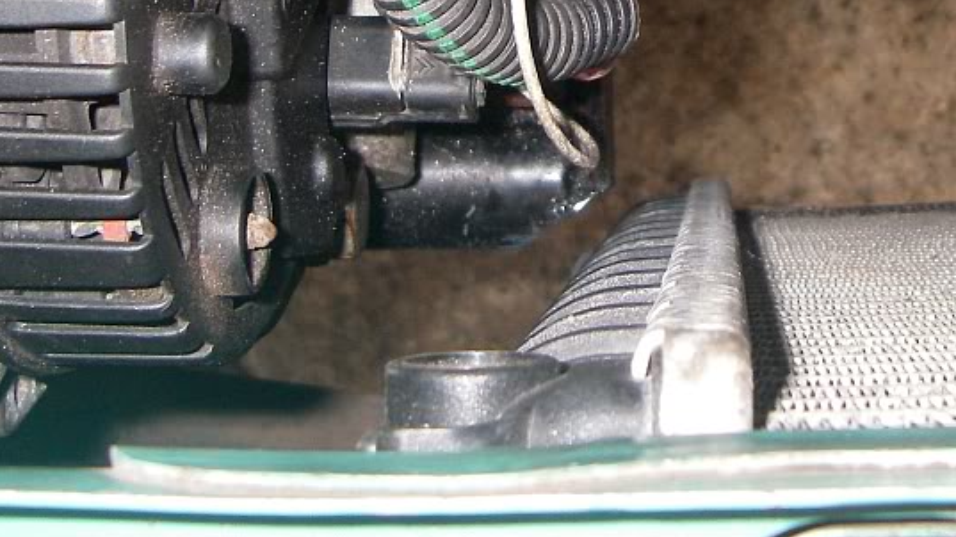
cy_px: -46
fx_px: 2002
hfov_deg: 26.7
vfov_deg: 14.9
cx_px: 618
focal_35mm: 79
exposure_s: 1/40
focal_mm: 6.3
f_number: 3.3
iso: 200
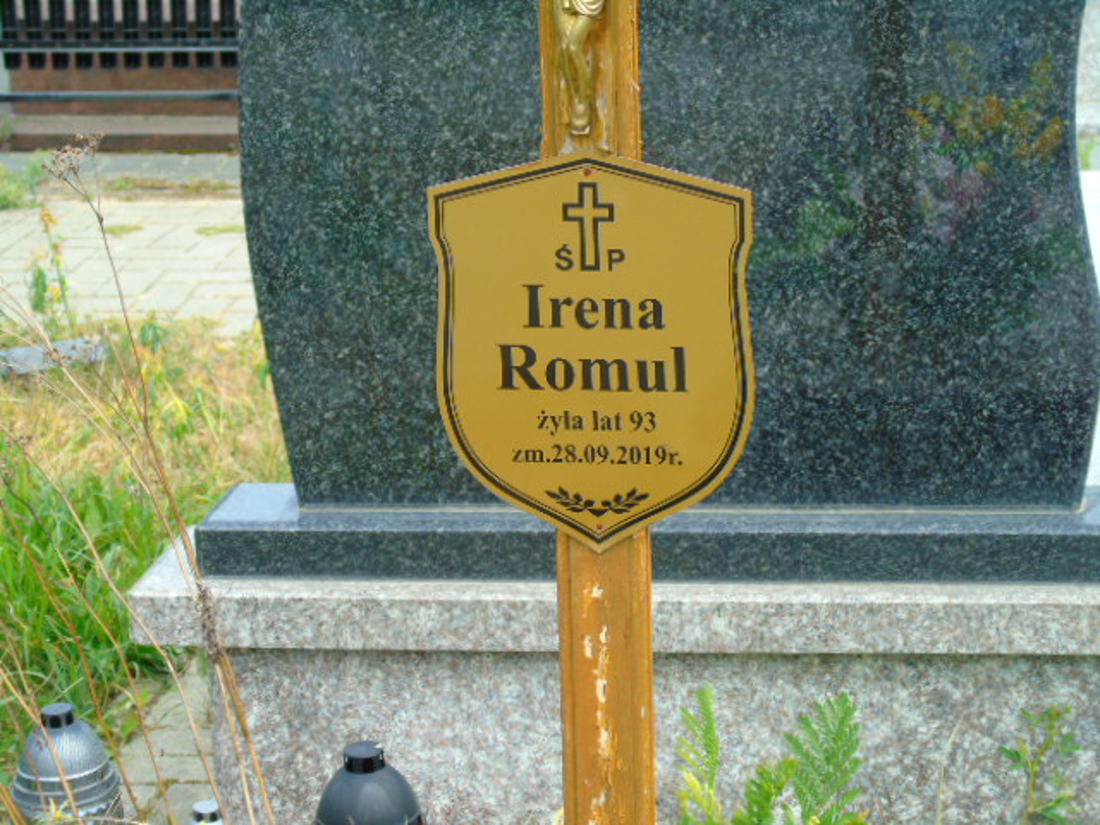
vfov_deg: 13.7
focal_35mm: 108
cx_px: 550
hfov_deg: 18.2
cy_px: 412
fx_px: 3432
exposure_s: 1/160
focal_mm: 19
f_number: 4.4
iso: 80
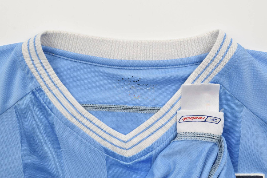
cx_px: 134
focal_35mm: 51
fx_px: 378
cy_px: 89
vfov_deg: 26.5
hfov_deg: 38.9
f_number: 11
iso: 400
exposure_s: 1/50
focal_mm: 34
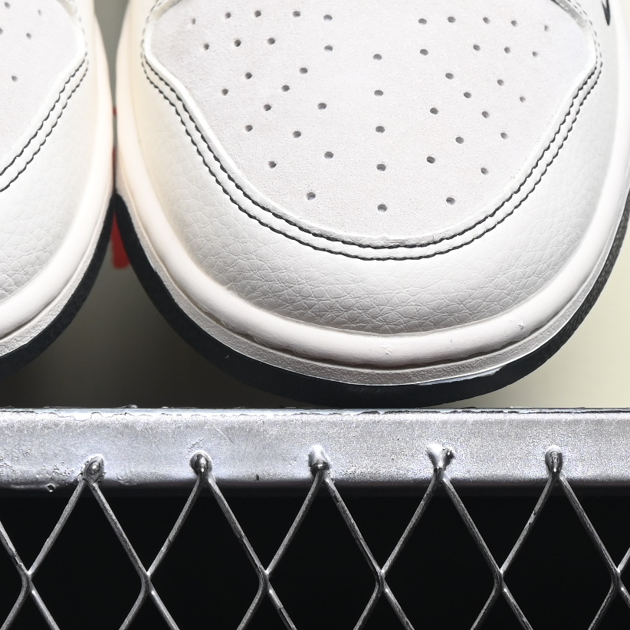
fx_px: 4448
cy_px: -36
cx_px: 94
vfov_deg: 8.1
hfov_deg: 8.1
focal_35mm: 216
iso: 160
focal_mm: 50
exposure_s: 1/60
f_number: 6.3
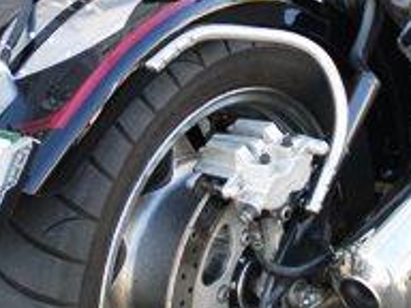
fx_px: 1259
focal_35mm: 106
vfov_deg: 13.8
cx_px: 289
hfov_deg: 18.5
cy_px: 38
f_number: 3.8
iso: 100
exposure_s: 1/80
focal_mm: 8.86
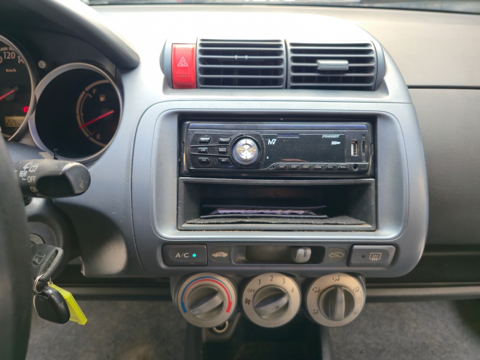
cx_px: 240
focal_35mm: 23
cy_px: 180
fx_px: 319
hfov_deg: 73.9
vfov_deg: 58.9
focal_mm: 6.3
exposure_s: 1/60
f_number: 1.7
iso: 40
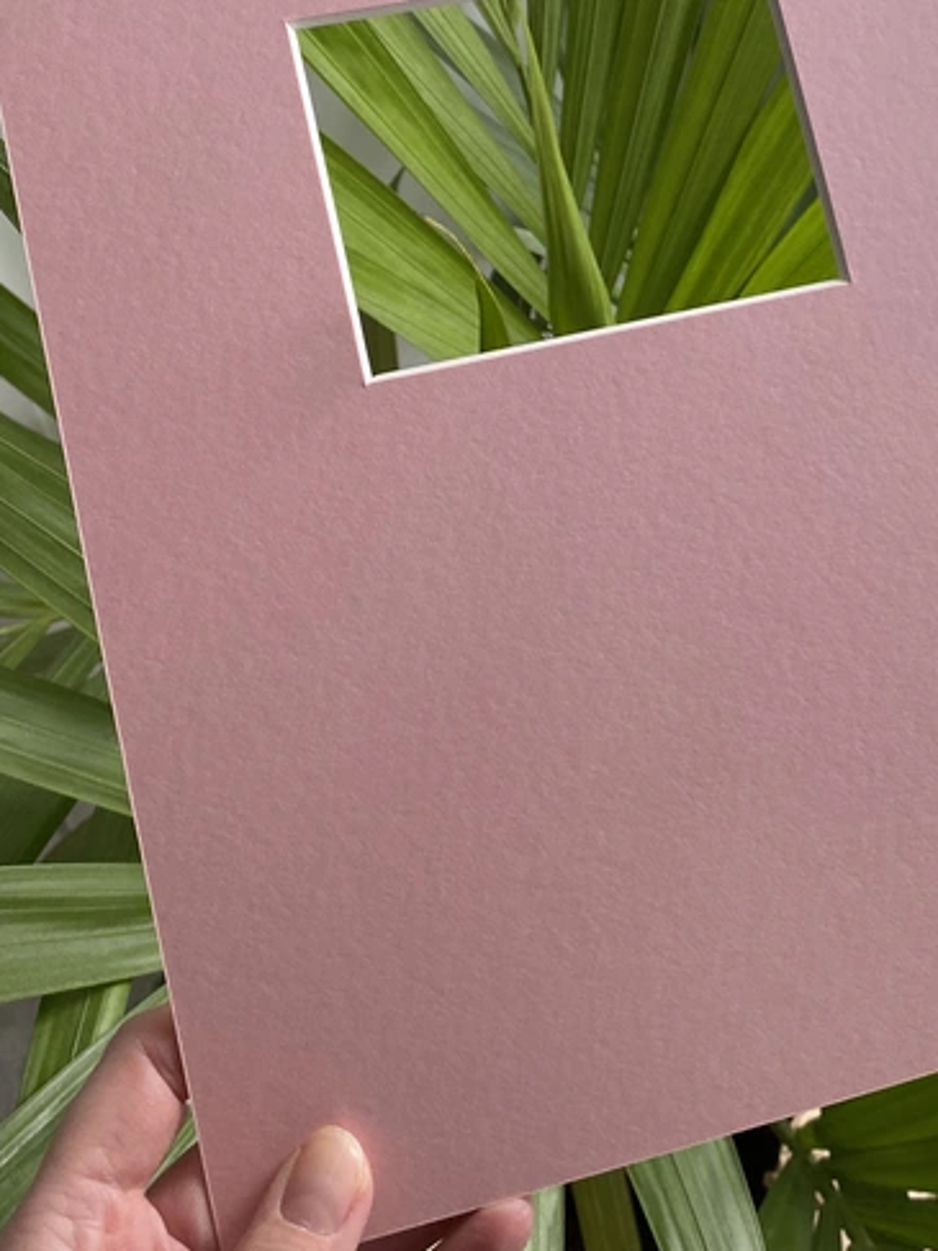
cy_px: 352
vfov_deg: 39.6
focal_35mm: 47
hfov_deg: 30.6
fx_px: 1699
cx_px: 624
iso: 125
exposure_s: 1/101
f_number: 1.8
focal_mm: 4.25
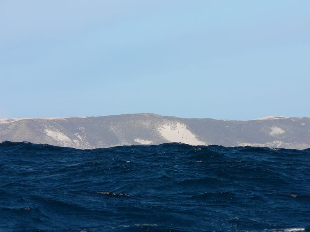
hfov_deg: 4.6
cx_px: 155
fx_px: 3869
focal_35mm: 432
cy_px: 116
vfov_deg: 3.4
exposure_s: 1/500
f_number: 5.6
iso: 80
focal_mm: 72
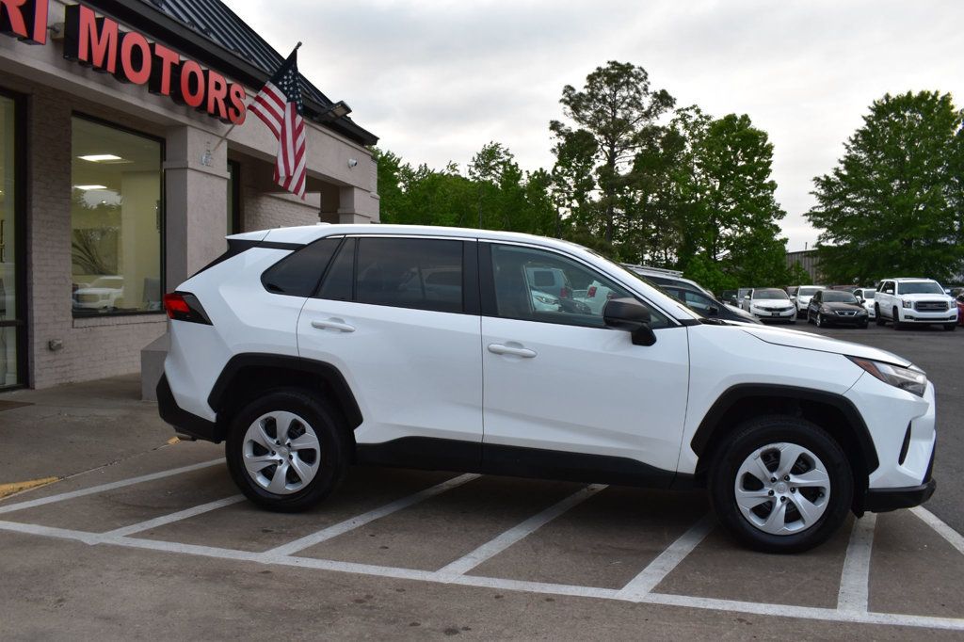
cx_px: 482
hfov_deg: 61.9
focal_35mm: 30
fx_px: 803
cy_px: 321
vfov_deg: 43.6
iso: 400
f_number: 8
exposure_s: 1/80
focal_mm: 20
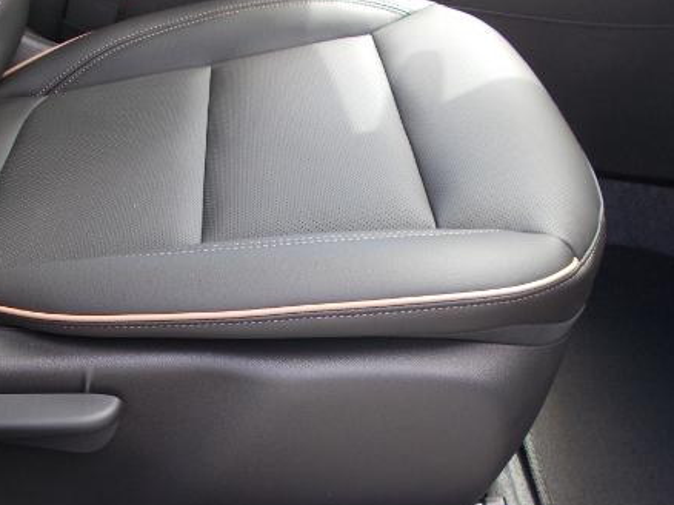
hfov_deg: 49.0
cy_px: 356
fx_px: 739
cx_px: 312
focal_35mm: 38
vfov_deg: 37.1
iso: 80
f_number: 3.2
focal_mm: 4.6
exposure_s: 1/50
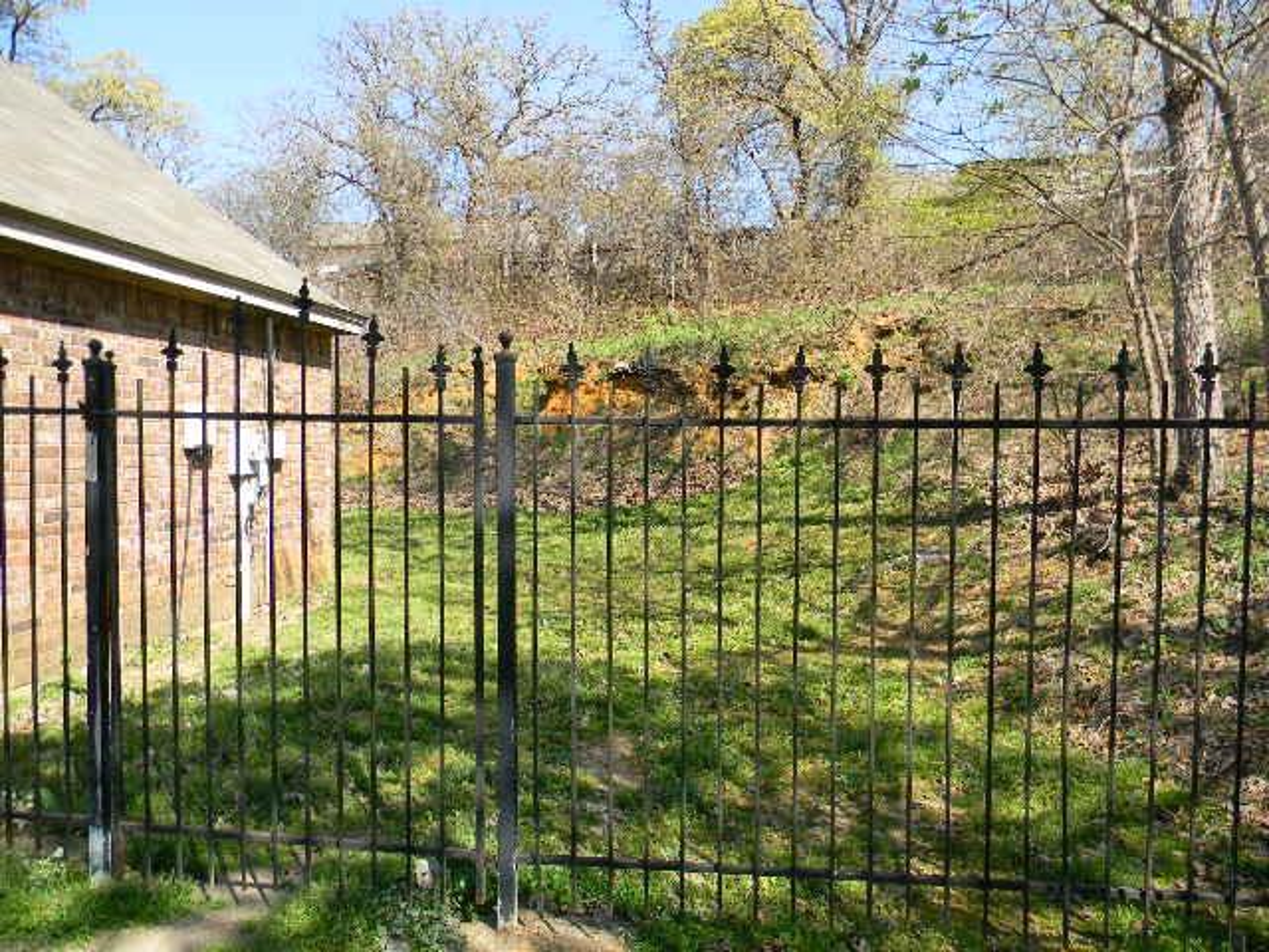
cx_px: 634
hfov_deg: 63.4
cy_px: 476
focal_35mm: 28
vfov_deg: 49.7
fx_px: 1026
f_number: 3.5
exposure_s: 1/352
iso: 80
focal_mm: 5
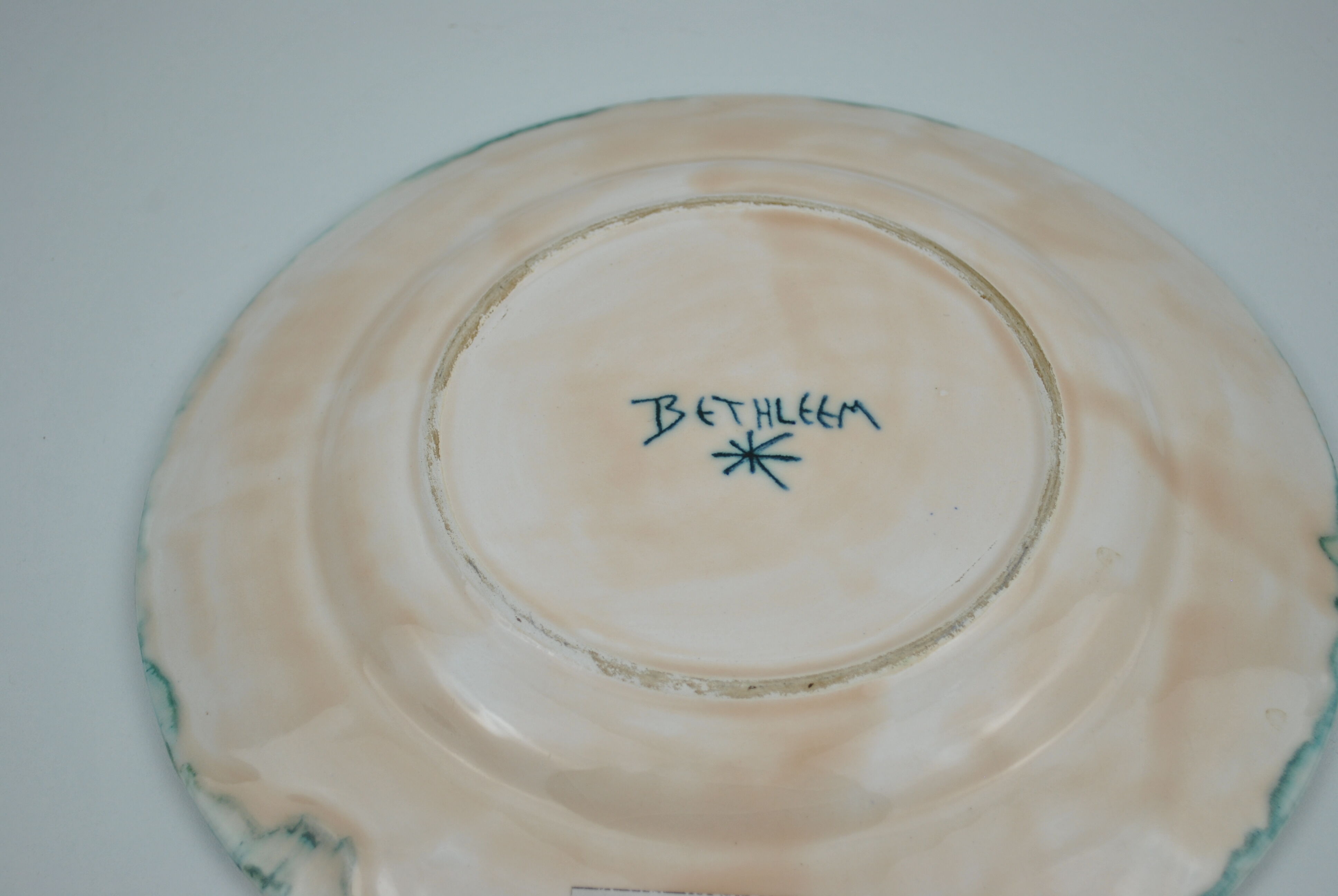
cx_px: 669
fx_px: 2121
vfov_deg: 23.8
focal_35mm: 57
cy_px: 448
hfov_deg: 35.0
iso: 200
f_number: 5
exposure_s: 1/160
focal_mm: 38
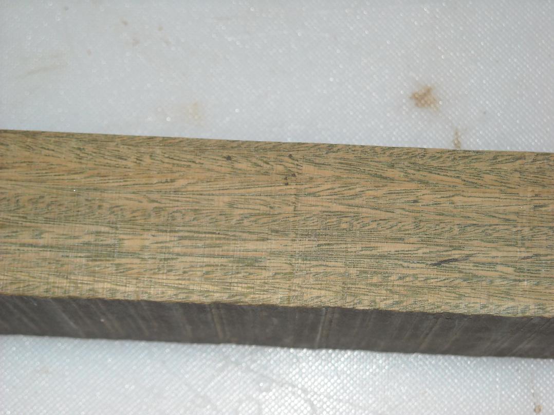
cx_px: 277
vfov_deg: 14.1
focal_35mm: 105
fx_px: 1680
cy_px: 208
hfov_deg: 18.7
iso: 200
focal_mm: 17.1
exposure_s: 1/125
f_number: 4.7
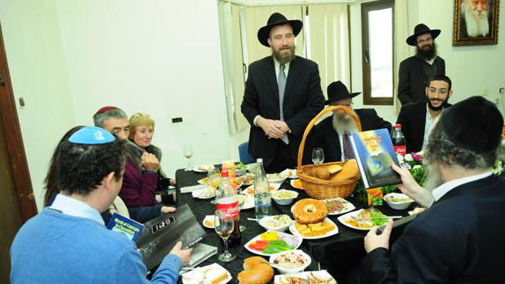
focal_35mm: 28
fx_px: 369
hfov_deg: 68.8
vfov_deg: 42.1
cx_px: 256
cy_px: 148
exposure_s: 1/125
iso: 500
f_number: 2.8
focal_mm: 17
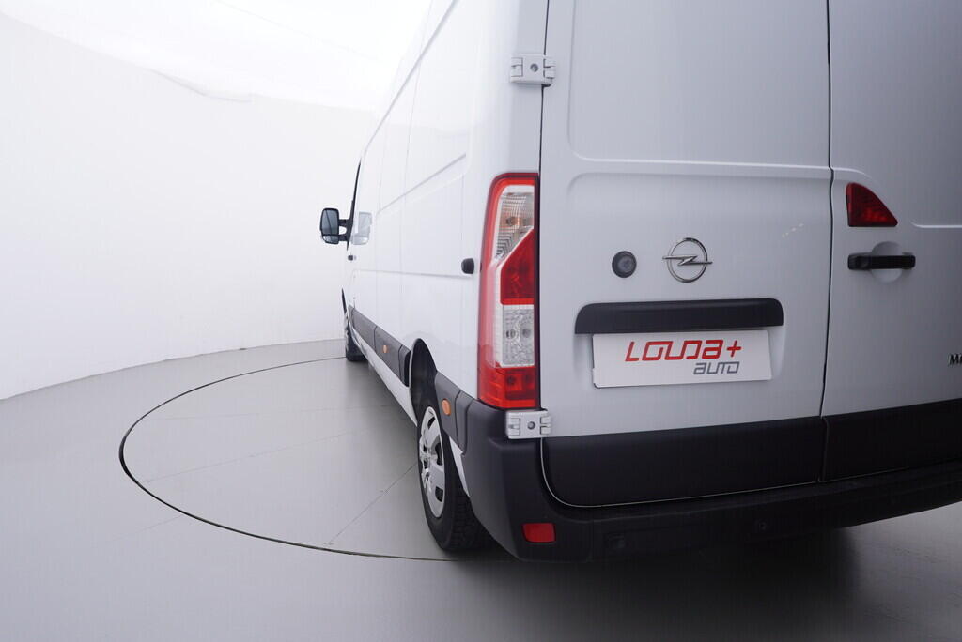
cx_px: 481
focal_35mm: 22
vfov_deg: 56.2
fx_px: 602
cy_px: 321
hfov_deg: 77.3
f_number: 5
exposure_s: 1/80
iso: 200
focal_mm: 15
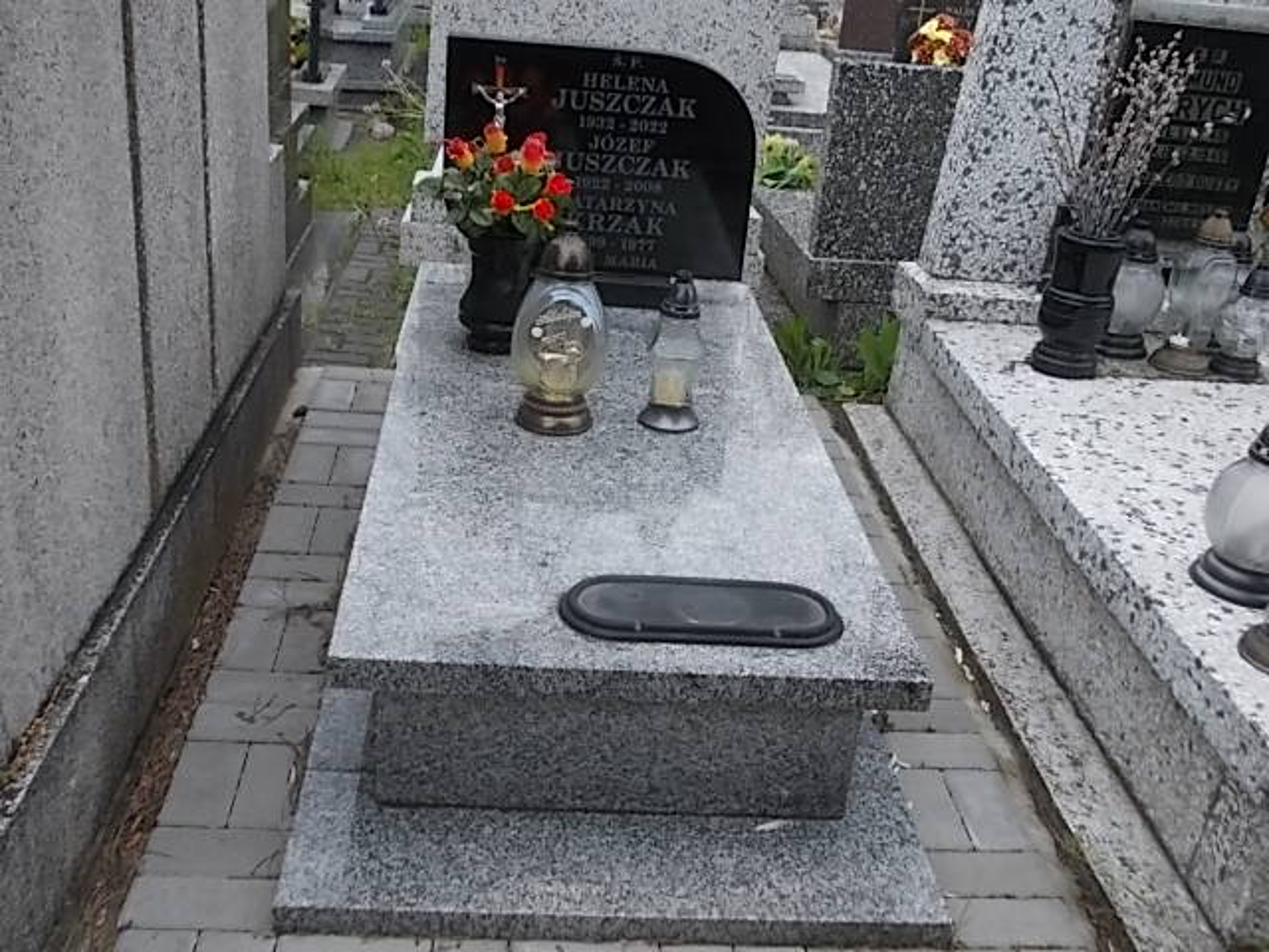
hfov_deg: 49.0
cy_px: 476
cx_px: 634
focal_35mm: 38
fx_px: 1393
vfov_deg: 37.7
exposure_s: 1/500
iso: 80
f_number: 3.1
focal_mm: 5.3
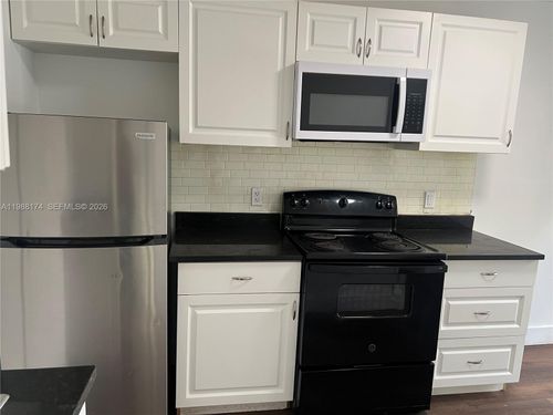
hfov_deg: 67.3
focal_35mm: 26
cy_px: 208
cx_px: 276
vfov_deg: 53.1
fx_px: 415
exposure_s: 1/60
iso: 100
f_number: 1.5
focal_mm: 5.7
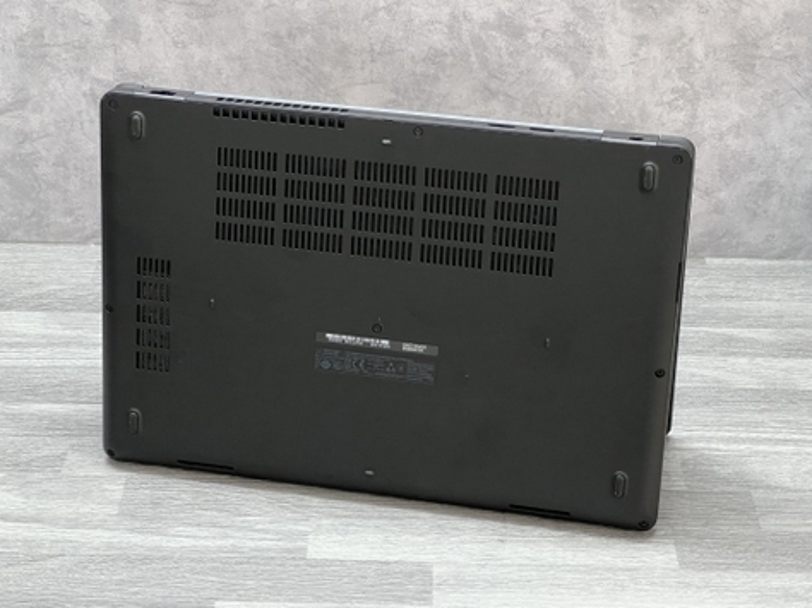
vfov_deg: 18.9
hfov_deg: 25.0
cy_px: 301
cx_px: 403
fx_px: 1829
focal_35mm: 78
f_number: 2.8
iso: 400
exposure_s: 1/50
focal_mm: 9
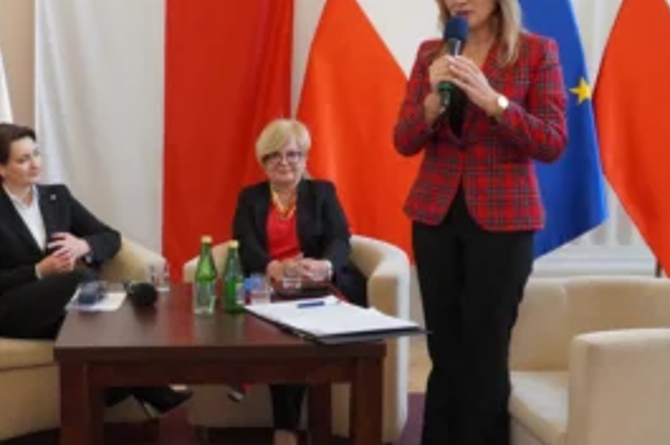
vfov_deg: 26.4
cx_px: 177
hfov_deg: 38.1
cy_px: 230
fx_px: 948
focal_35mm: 51
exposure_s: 1/160
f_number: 4
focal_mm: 20
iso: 2000
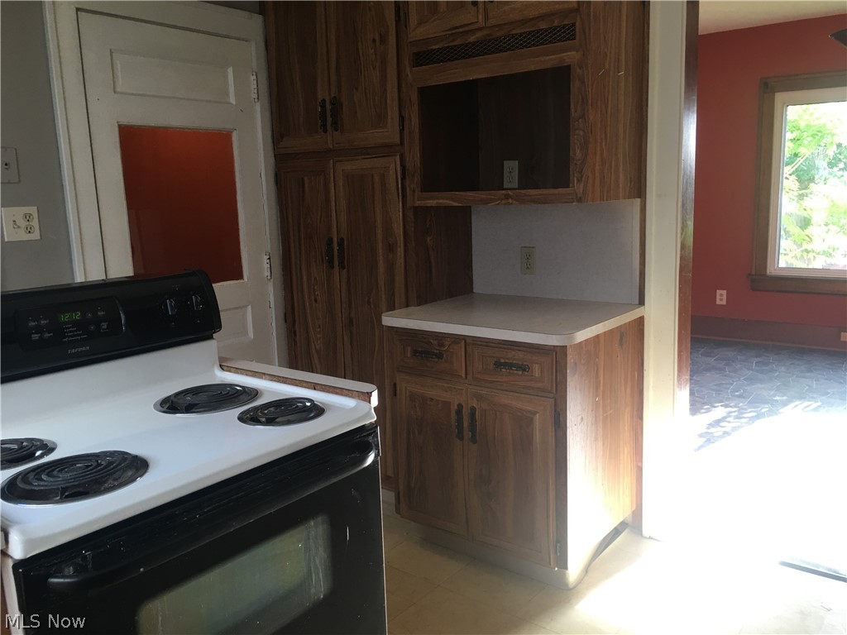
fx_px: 710
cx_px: 424
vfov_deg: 48.2
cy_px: 318
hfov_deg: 61.7
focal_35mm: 29
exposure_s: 1/15
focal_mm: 4.15
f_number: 2.2
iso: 25
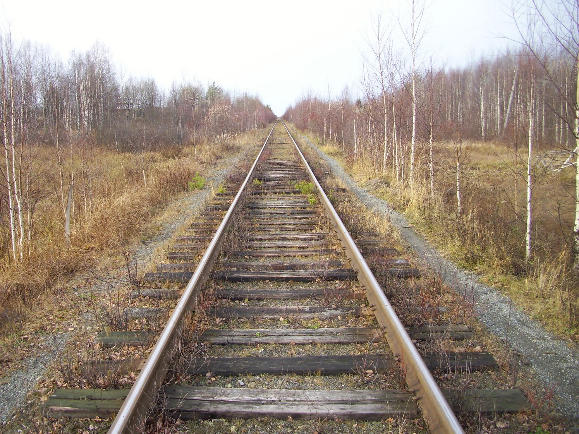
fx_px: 569
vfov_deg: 41.8
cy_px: 217
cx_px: 290
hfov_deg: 54.0
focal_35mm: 34
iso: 80
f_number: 2.9
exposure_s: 1/200
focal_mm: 5.7
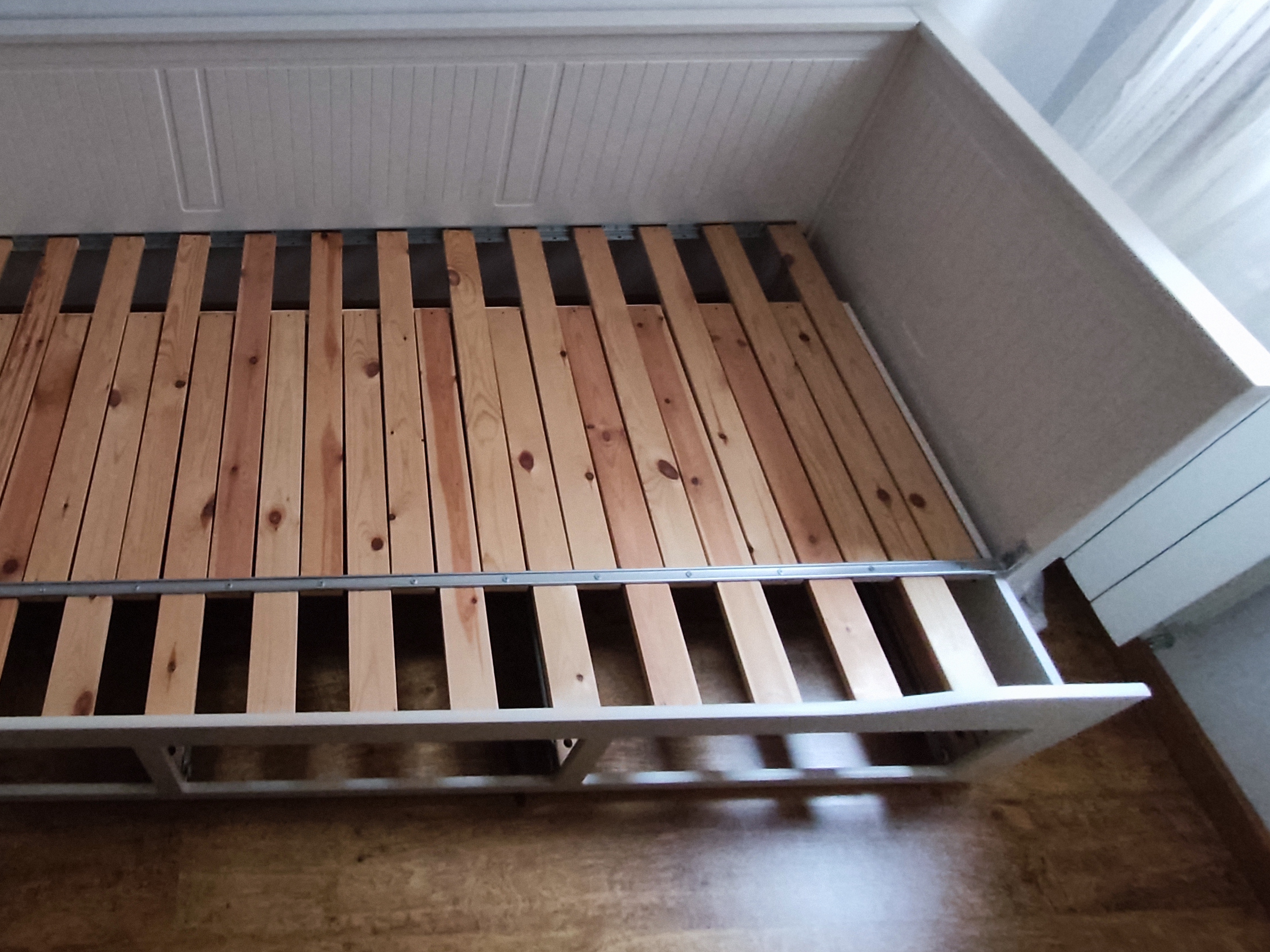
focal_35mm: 22
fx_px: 807
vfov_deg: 59.7
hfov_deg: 71.9
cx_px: 339
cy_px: 318
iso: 552
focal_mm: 1.6
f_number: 2.2
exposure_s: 1/33
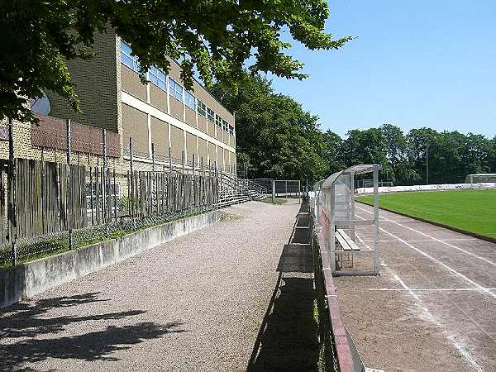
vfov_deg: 37.7
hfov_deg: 49.0
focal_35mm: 38
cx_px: 248
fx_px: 544
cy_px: 186
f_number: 8
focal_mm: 7.9
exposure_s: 1/250
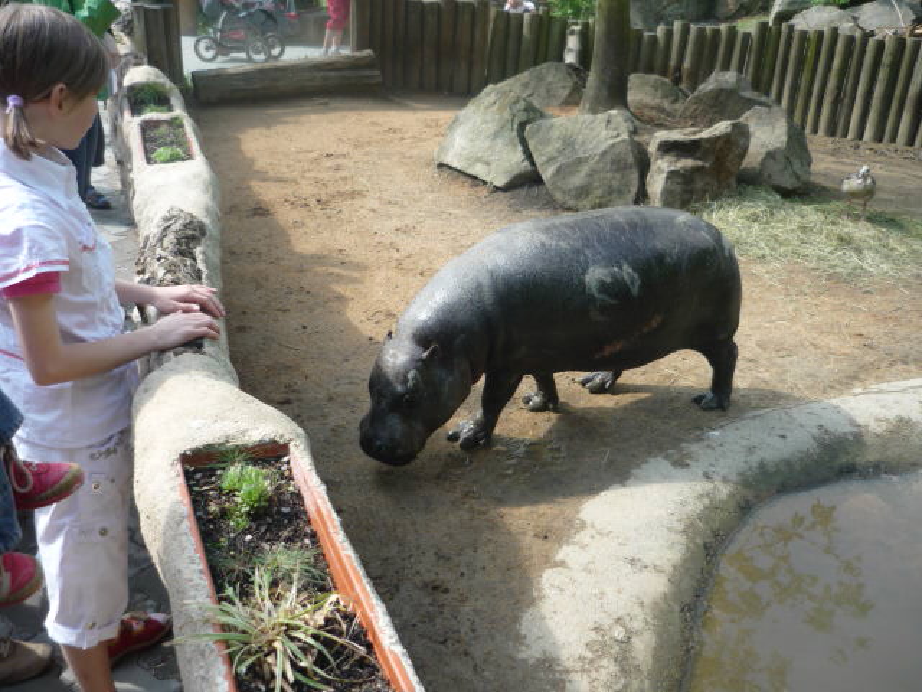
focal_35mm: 33
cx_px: 461
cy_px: 346
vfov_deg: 42.9
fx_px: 879
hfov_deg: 55.4
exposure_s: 1/320
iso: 100
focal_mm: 5.5
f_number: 2.8
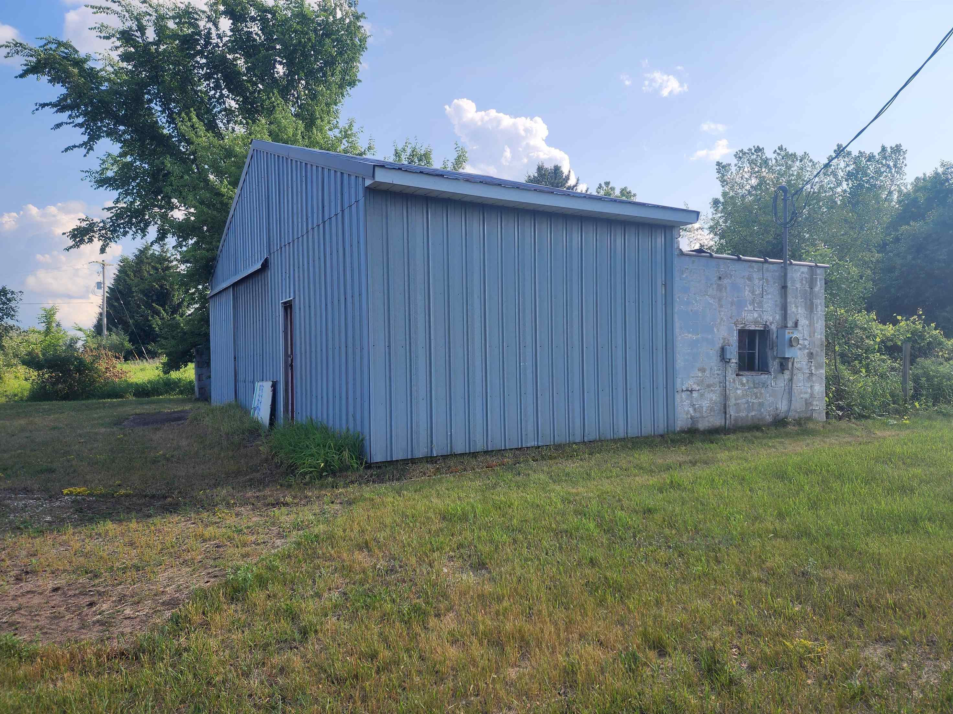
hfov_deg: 71.6
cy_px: 372
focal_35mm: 24
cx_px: 487
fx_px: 661
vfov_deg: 56.8
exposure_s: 1/924
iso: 12
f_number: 1.8
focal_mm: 6.4
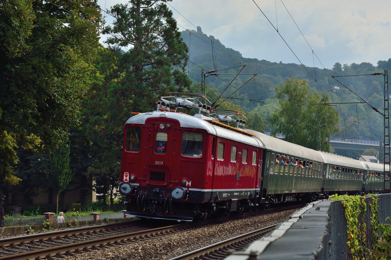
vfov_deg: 16.6
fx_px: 896
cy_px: 130
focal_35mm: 82
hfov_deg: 24.6
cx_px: 196
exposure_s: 1/640
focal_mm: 55
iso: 200
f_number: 8
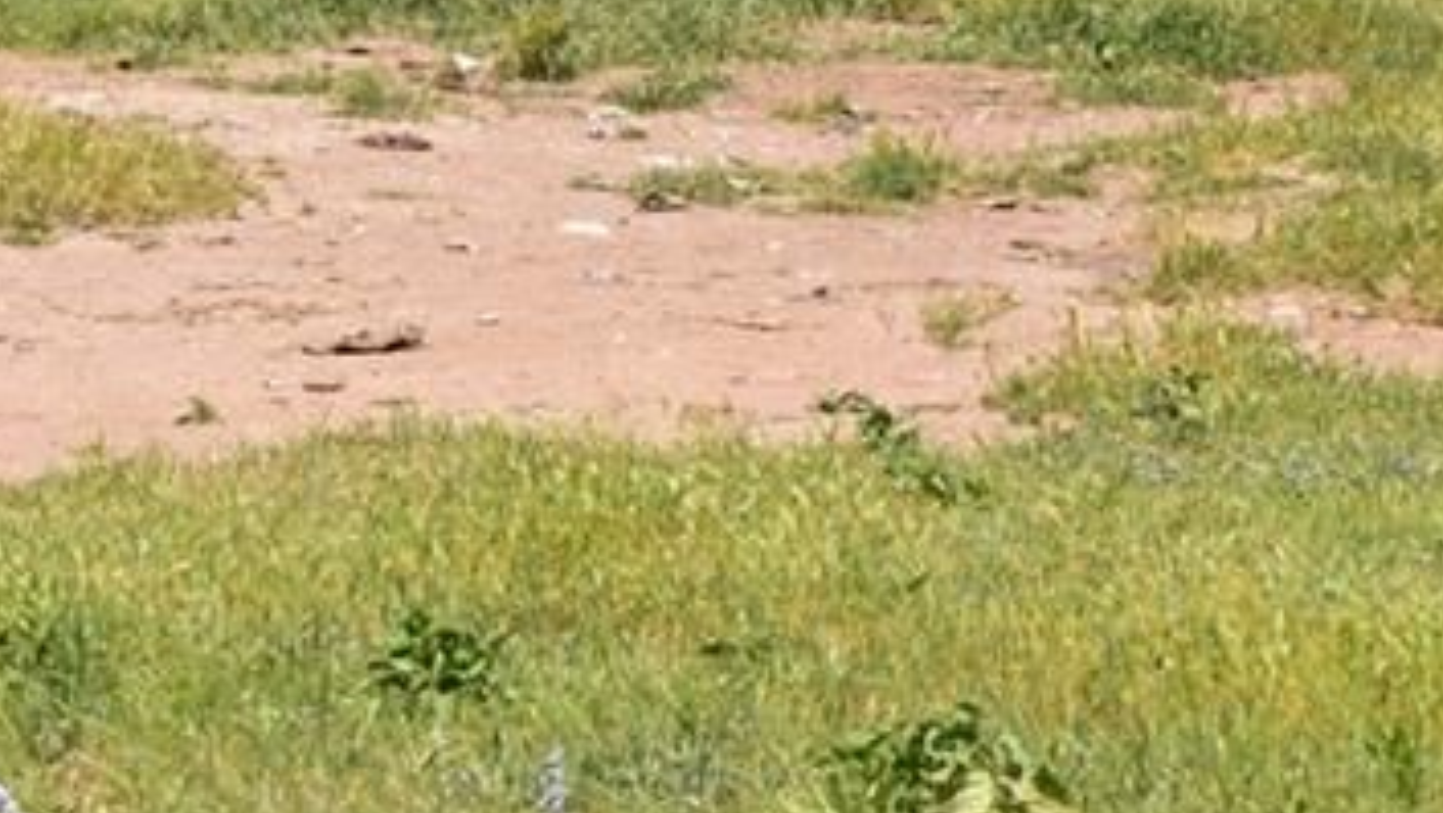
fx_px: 9591
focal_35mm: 251
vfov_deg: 4.8
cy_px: -453
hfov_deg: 8.5
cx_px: -90
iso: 400
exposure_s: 1/500
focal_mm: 55
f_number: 11
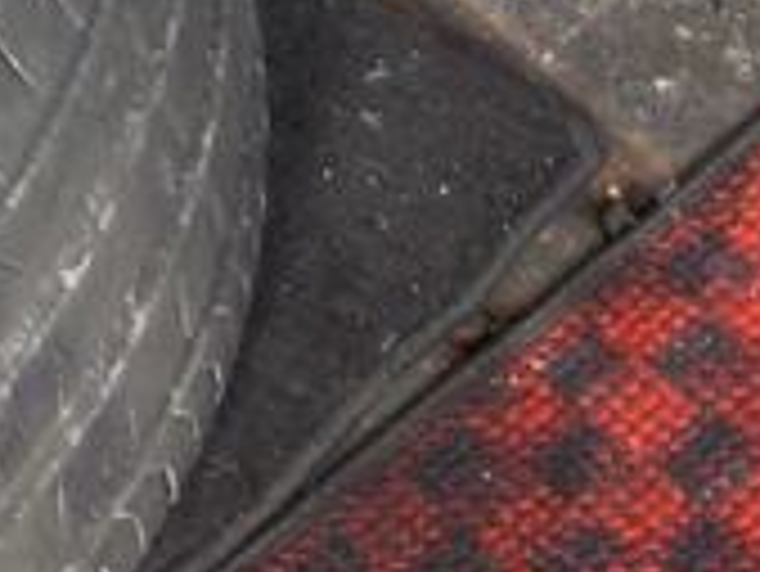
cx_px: 1318
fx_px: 3120
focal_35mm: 142
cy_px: 1221
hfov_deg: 12.8
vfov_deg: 9.6
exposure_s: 1/30
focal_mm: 4.1
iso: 160
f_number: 3.3
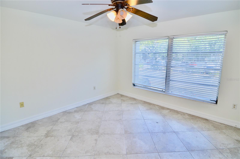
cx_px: 120
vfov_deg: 67.1
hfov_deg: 90.1
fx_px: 120
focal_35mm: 18
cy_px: 80
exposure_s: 1/125
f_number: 5.6
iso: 280
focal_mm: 12
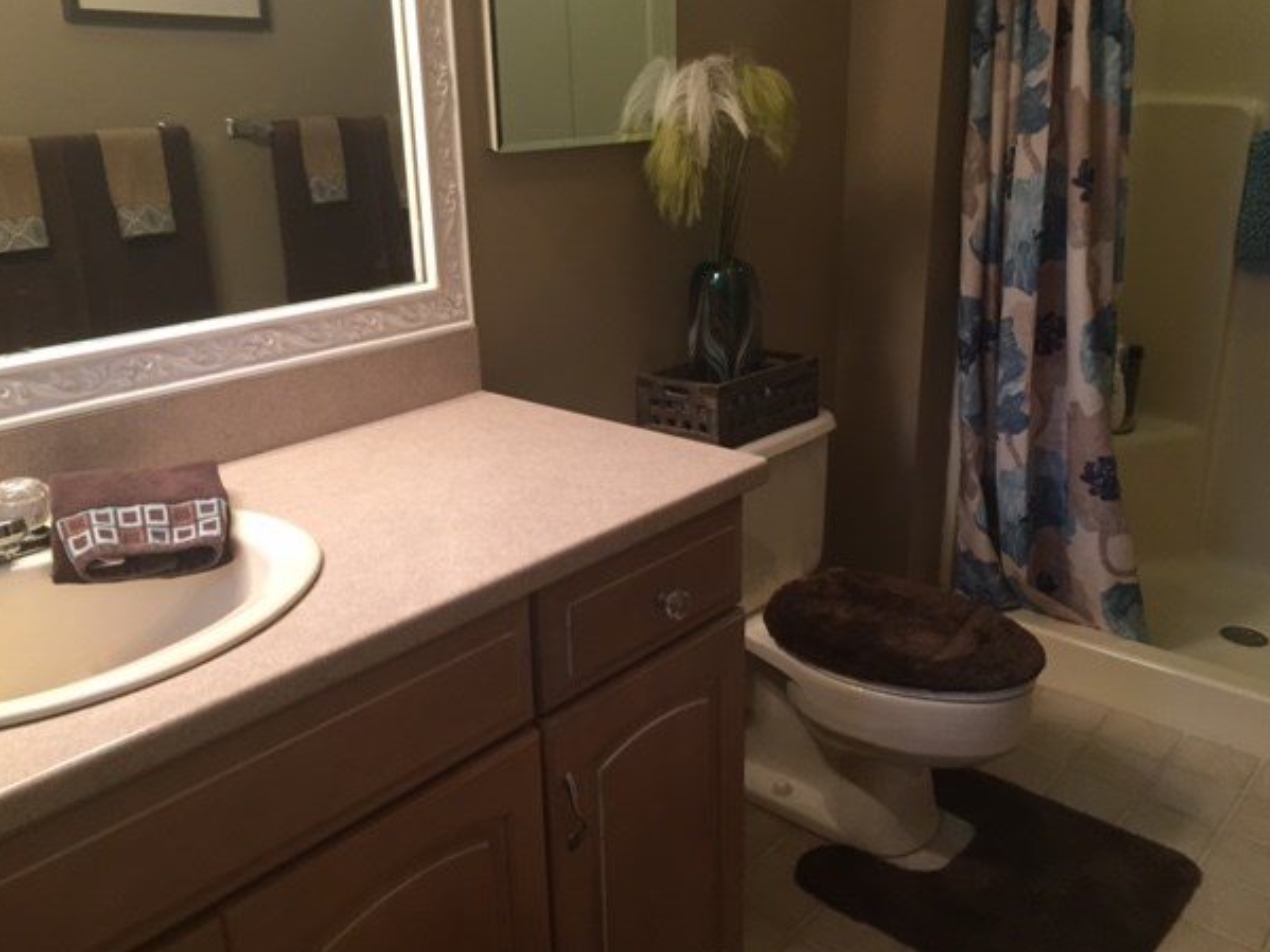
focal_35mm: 31
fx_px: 1137
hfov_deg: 58.3
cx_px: 668
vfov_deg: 45.4
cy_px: 466
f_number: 2.2
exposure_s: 1/30
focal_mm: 4.15
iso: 100
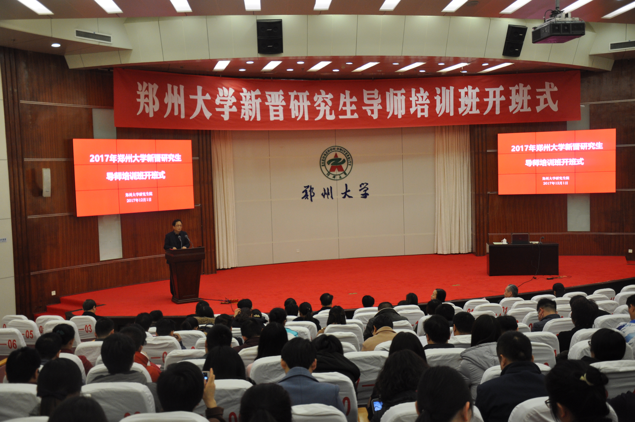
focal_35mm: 38
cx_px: 318
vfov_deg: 35.4
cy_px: 211
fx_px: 661
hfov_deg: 51.3
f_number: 4
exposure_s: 1/30
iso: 720
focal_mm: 25
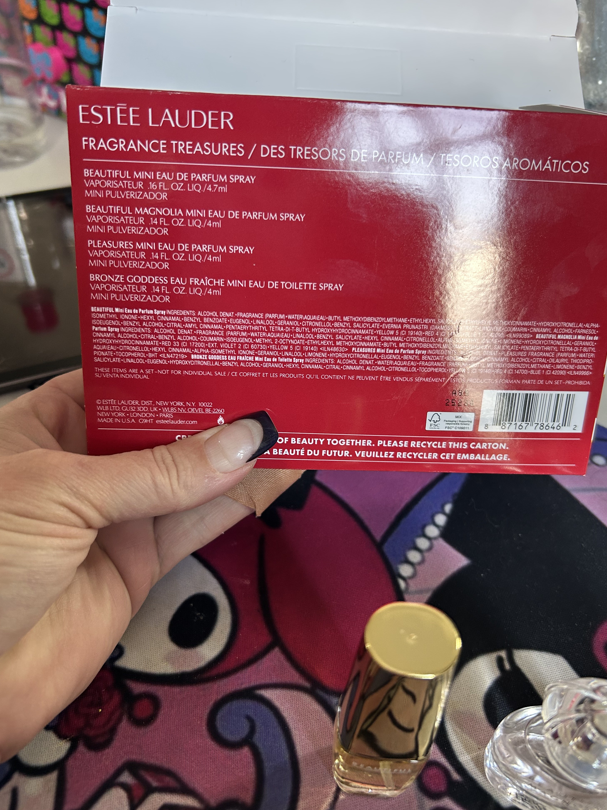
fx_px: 631
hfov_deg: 51.4
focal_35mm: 27
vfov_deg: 65.3
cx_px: 301
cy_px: 400
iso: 125
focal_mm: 5.7
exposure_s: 1/99
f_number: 1.5
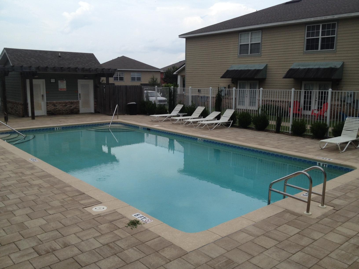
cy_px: 134
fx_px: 363
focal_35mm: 35
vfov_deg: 40.7
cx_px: 180
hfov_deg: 52.6
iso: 50
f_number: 2.4
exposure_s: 1/1062
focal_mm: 4.28
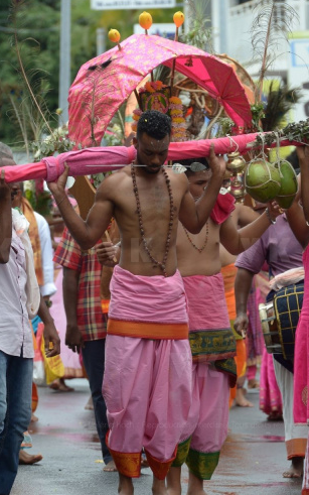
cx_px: 194
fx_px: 5024
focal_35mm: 373
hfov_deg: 3.5
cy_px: 273
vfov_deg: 5.6
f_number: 6.3
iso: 200
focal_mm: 200
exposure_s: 1/400
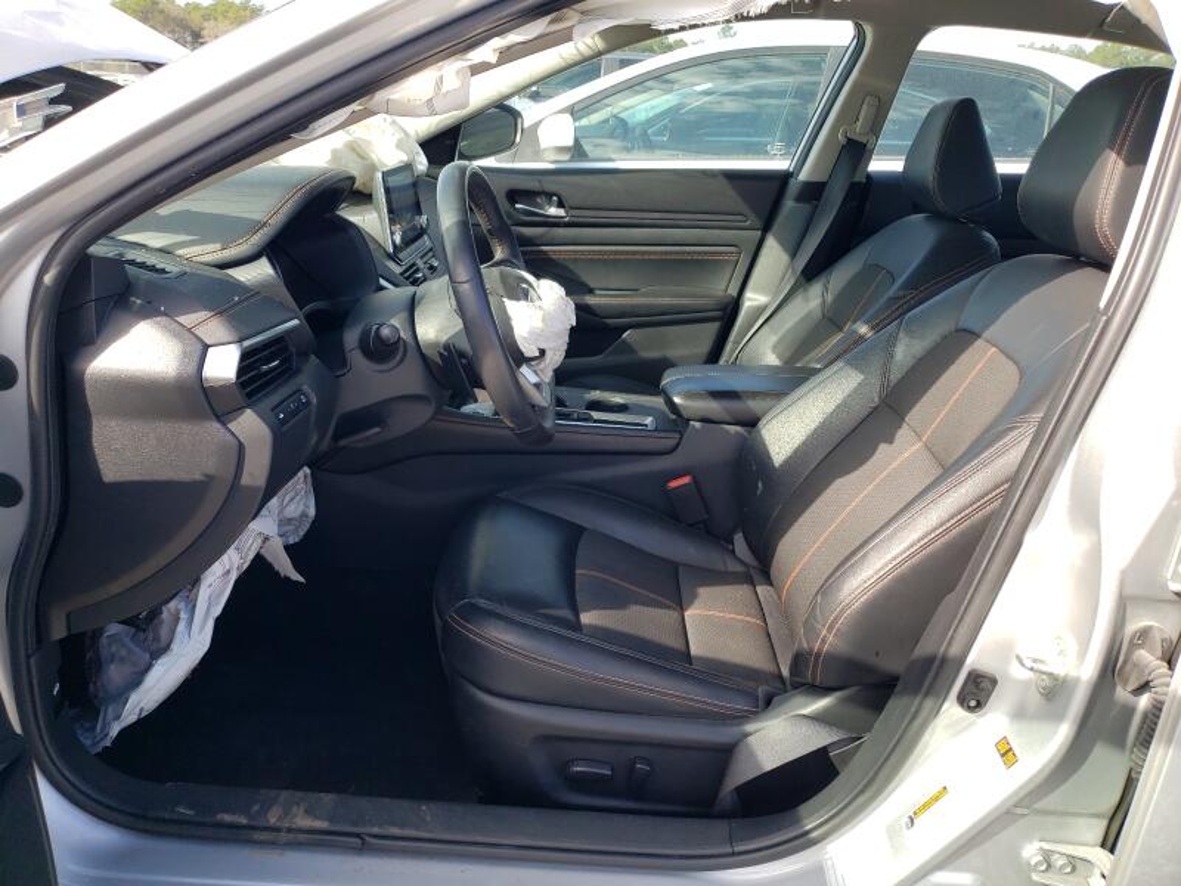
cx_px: 590
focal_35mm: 26
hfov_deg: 67.3
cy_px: 443
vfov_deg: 53.1
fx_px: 887
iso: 50
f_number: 1.5
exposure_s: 1/714
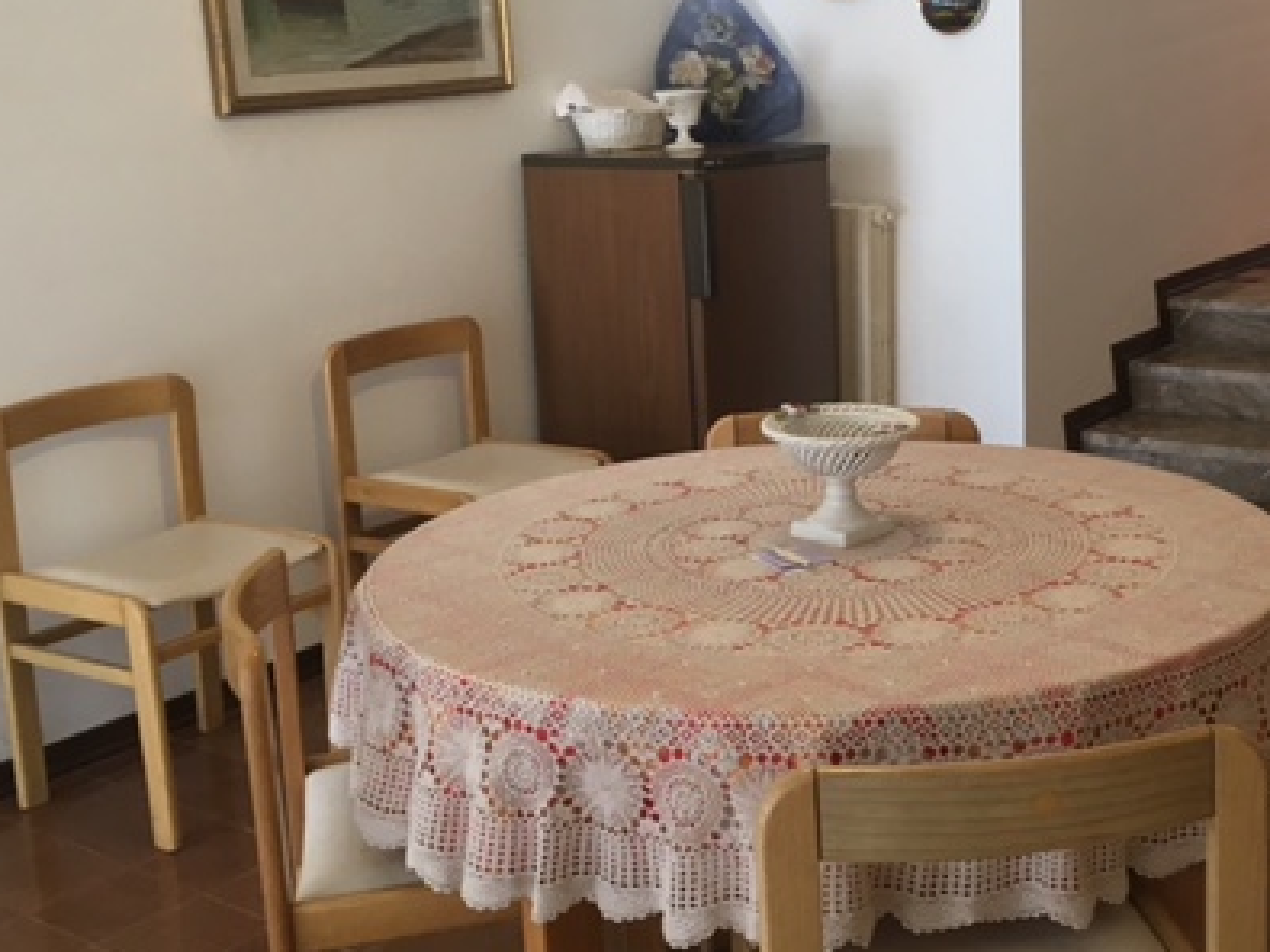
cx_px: 846
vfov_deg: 30.8
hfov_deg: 40.0
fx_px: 1724
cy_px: 399
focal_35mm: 47
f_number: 2.2
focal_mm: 4.15
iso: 100
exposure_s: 1/33
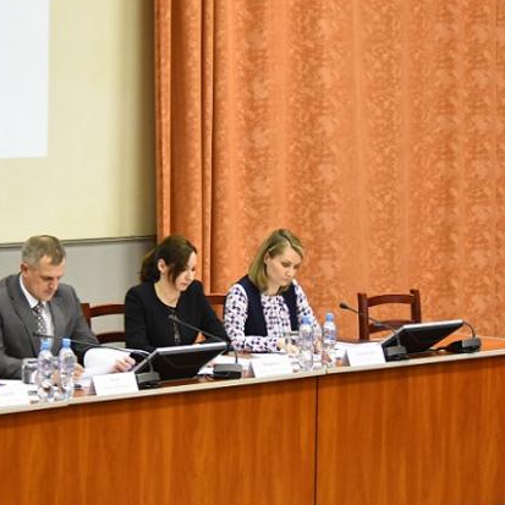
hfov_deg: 11.8
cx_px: 245
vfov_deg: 11.8
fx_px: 2443
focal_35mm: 148
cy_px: 271
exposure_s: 1/100
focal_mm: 80
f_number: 4.5
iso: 5000
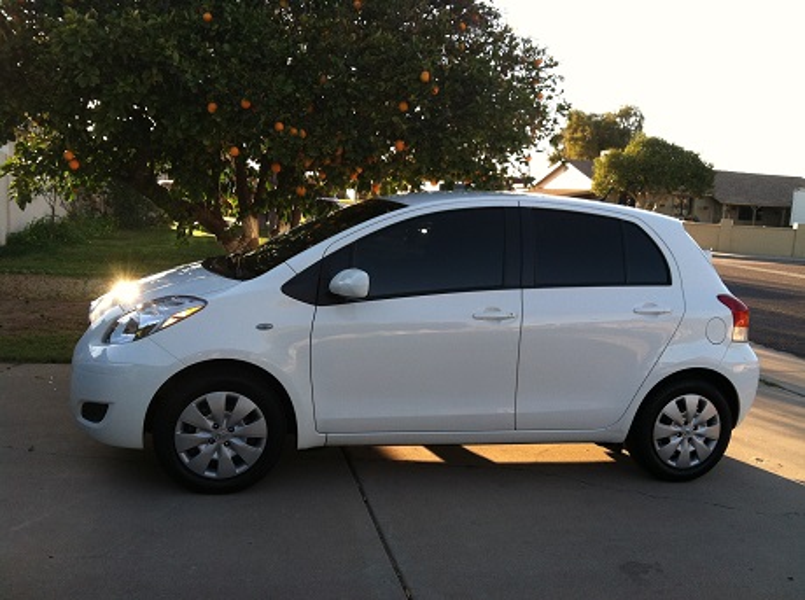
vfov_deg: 40.6
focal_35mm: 35
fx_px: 812
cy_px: 300
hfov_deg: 52.7
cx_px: 402
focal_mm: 3.85
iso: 80
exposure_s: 1/214
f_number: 2.8
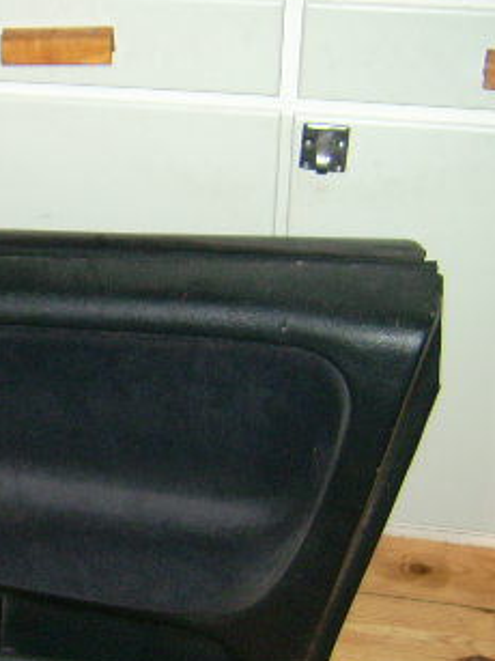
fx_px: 1393
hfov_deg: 19.1
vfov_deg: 26.7
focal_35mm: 73
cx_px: -88
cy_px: 379
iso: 100
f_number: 2.8
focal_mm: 5.95
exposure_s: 1/60
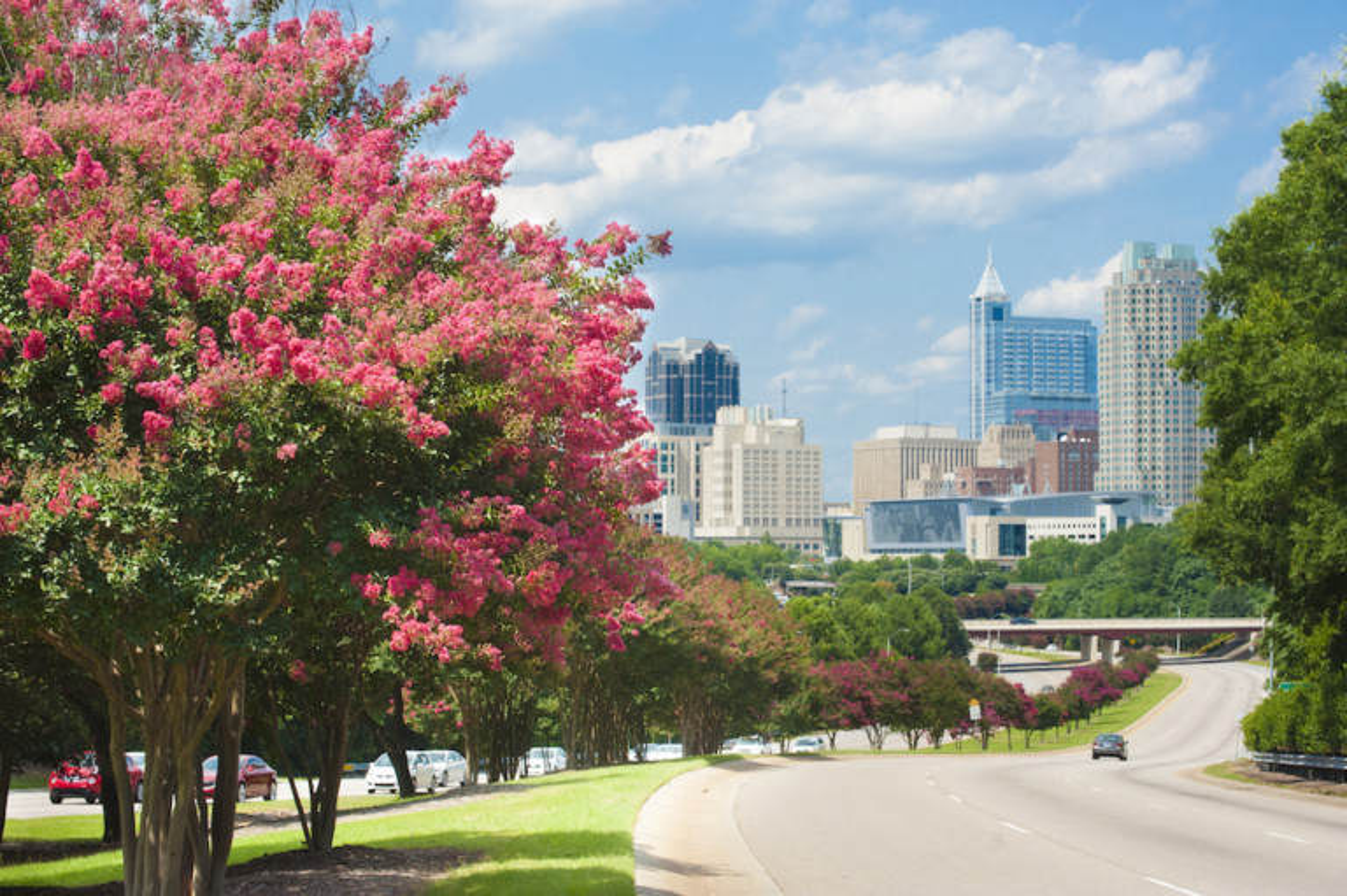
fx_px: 2917
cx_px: 674
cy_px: 448
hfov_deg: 26.0
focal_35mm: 78
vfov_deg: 17.5
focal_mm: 78
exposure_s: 1/640
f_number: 18
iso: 1000
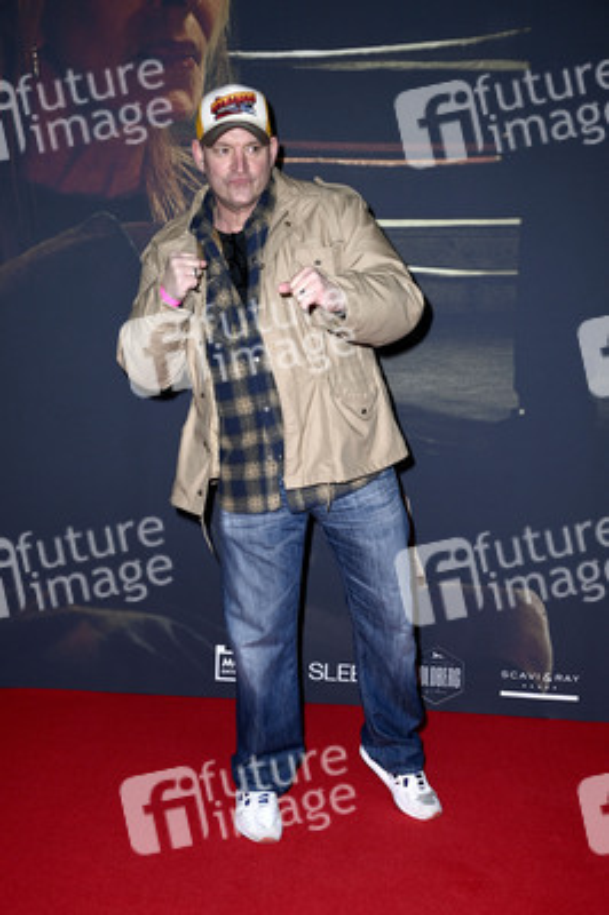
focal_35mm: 48
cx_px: 304
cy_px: 458
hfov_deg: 28.0
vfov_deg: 41.1
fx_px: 1220
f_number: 5.6
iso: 320
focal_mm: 48
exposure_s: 1/250
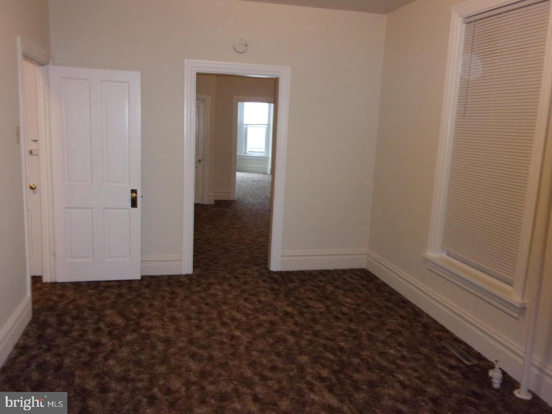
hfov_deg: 63.4
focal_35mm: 28
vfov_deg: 49.7
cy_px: 207
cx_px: 276
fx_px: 446
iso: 400
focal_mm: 5.1
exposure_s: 1/34
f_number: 3.9
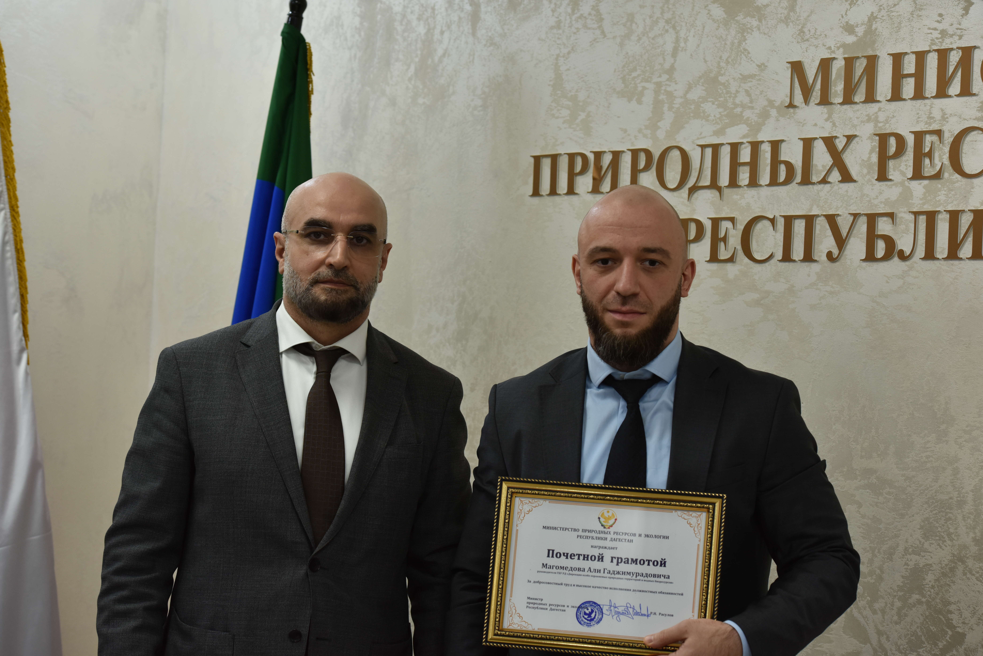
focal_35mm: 82
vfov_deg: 16.7
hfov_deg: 24.8
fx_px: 2240
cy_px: 328
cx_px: 492
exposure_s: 1/100
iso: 640
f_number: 5
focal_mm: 82
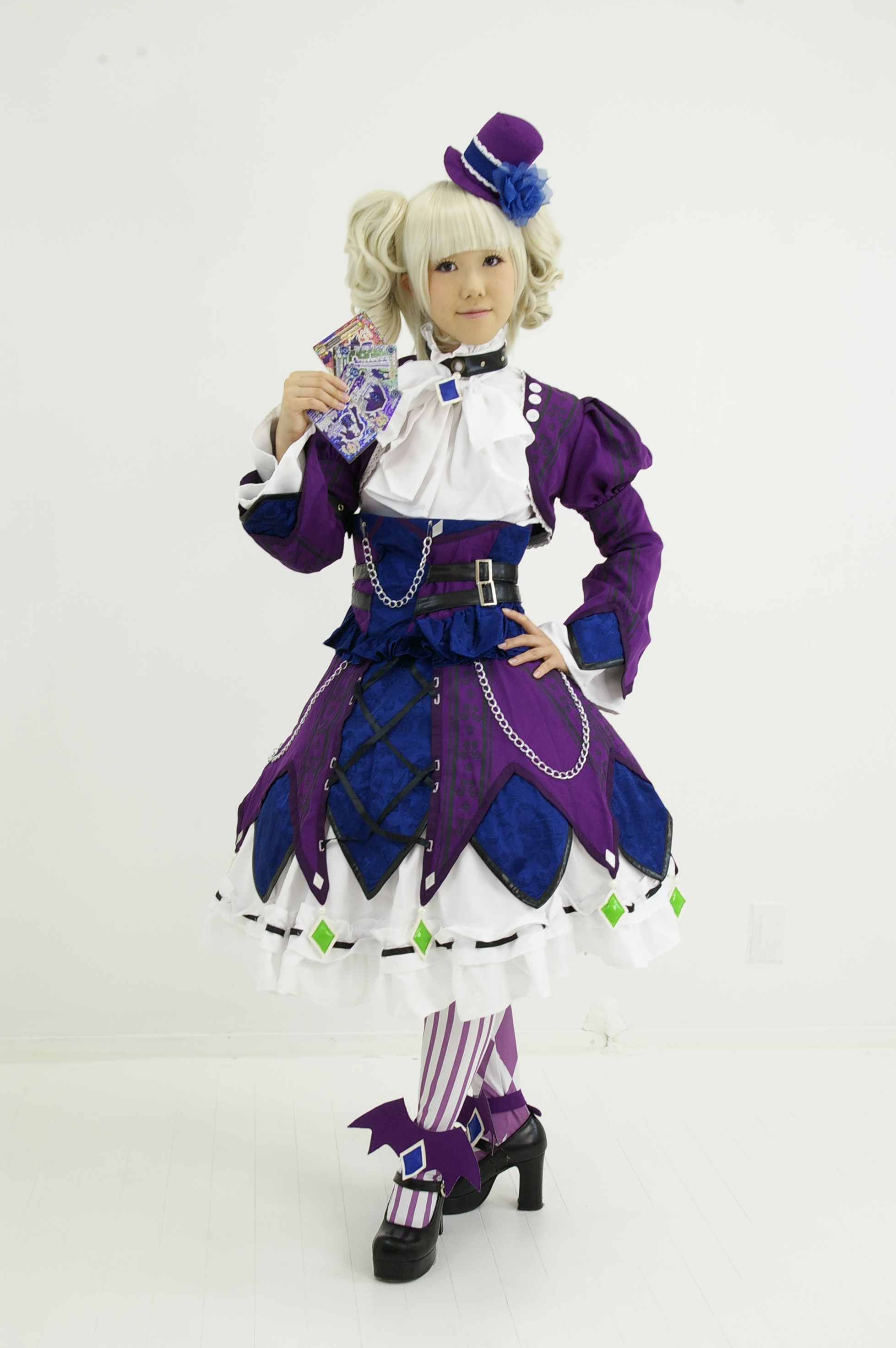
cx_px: 454
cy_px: 676
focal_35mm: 46
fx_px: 1720
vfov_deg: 42.8
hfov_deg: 29.2
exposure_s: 1/13
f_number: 10
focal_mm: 30
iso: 400
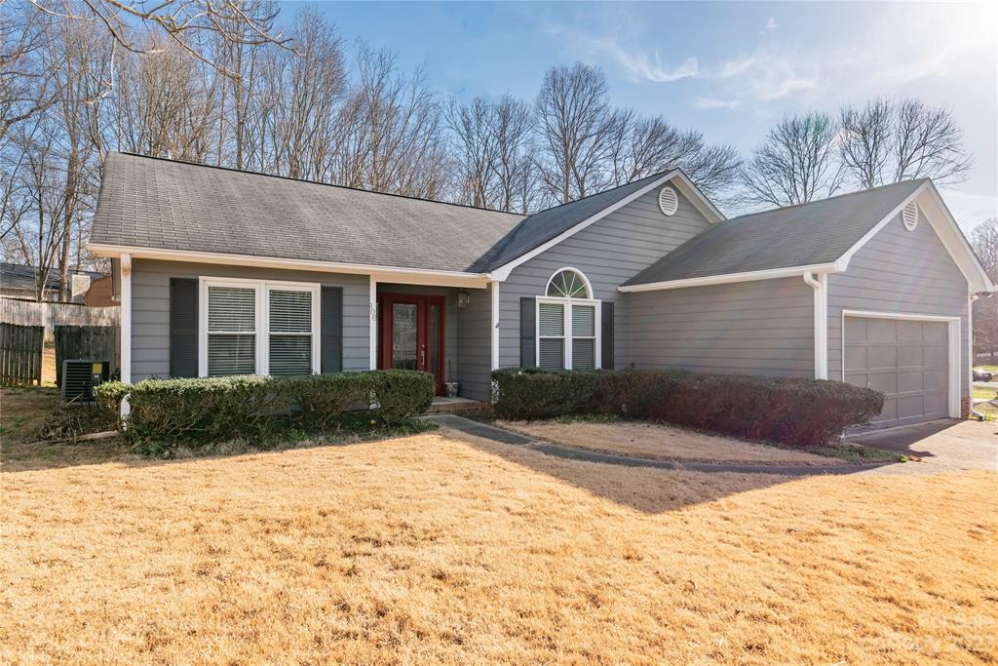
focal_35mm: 20
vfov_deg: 61.9
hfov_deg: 84.0
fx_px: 554
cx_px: 499
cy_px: 333
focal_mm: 20
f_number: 6.3
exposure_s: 1/4000
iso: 320
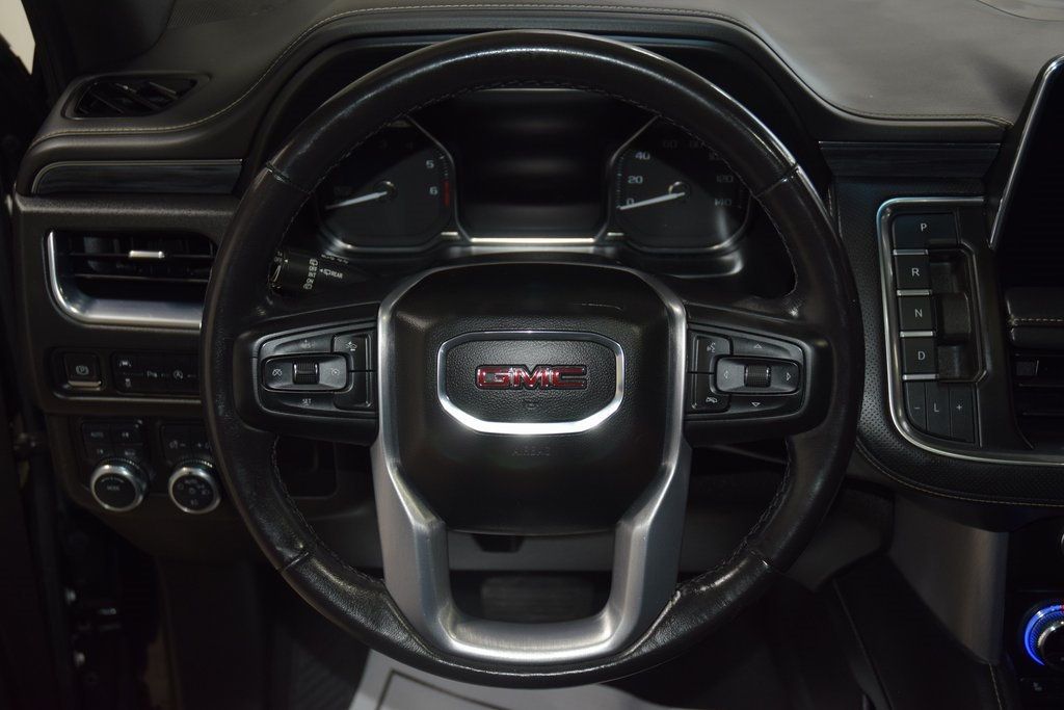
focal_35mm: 44
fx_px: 1286
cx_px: 532
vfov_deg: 30.9
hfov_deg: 45.0
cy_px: 355
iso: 800
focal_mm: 29
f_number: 3.8
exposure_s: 1/50
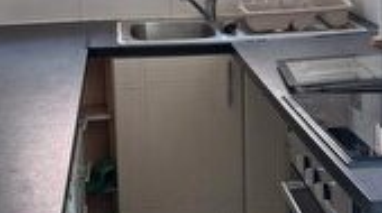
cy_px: 46
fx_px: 819
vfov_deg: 14.8
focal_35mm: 81
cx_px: 189
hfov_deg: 26.2
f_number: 1.78
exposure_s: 1/66
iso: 200
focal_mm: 6.76
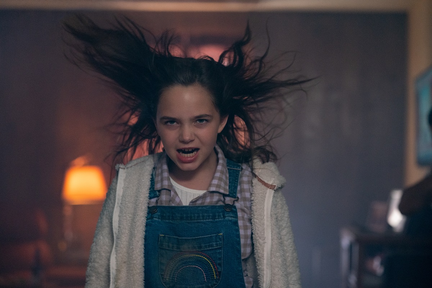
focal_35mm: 83
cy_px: 144
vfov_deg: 16.5
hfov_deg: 24.5
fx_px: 996
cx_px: 216
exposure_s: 1/200
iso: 3200
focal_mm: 83
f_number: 3.2
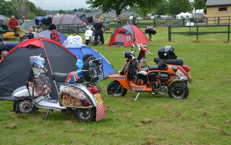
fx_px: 390
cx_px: 114
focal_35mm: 62
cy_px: 82
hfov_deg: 33.0
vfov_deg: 20.9
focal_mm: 38
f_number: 5.6
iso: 100
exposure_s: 1/125
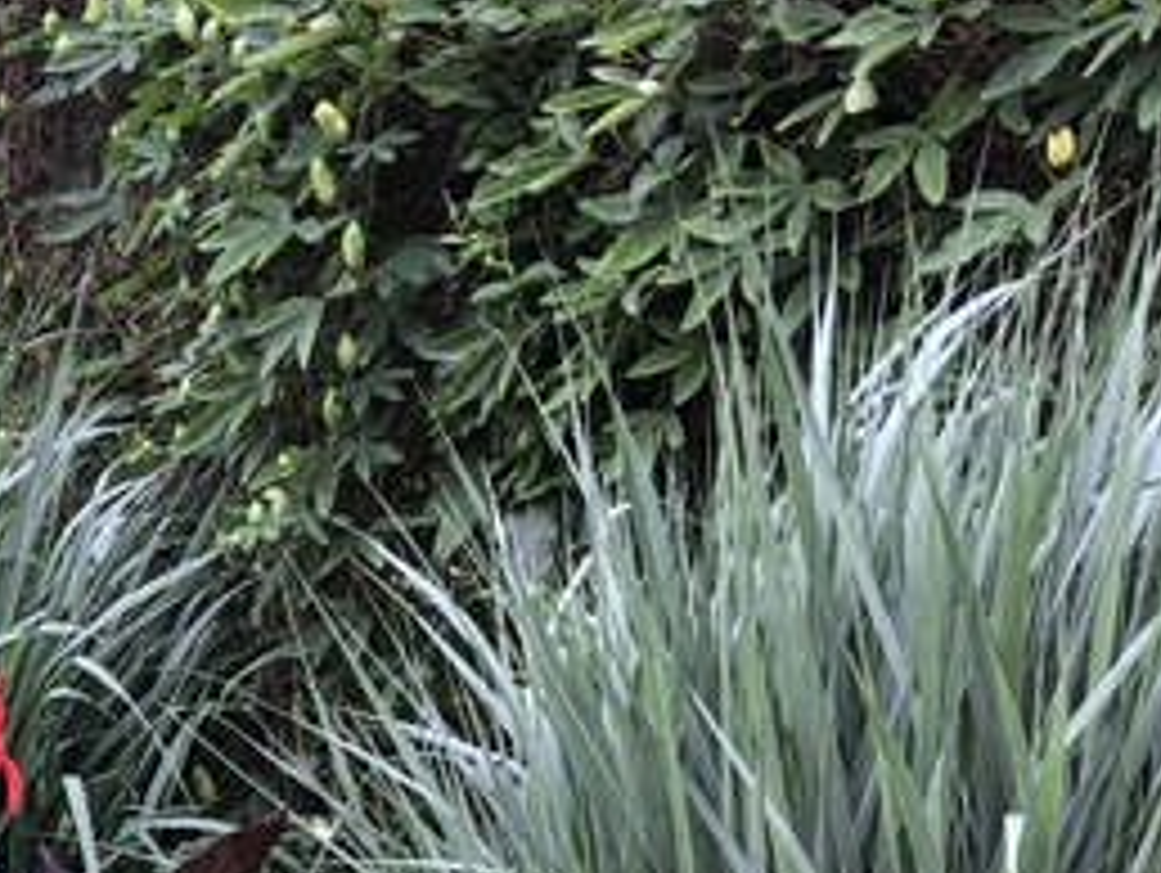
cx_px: -279
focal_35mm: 111
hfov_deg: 16.8
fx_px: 3726
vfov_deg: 12.7
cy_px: 1264
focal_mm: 3.99
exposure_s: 1/120
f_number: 1.8
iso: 20
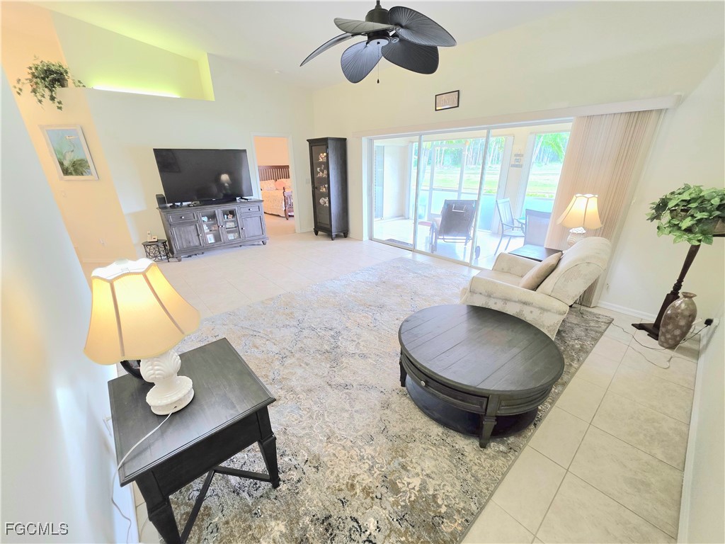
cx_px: 362
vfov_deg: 89.9
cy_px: 272
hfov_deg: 106.2
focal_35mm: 13
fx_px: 272
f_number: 1.9
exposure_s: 1/120
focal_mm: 2.2
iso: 125
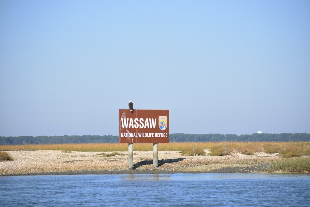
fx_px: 1743
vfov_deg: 6.8
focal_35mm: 202
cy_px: 104
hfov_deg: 10.2
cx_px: 155
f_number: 4.8
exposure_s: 1/640
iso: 125
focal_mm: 135
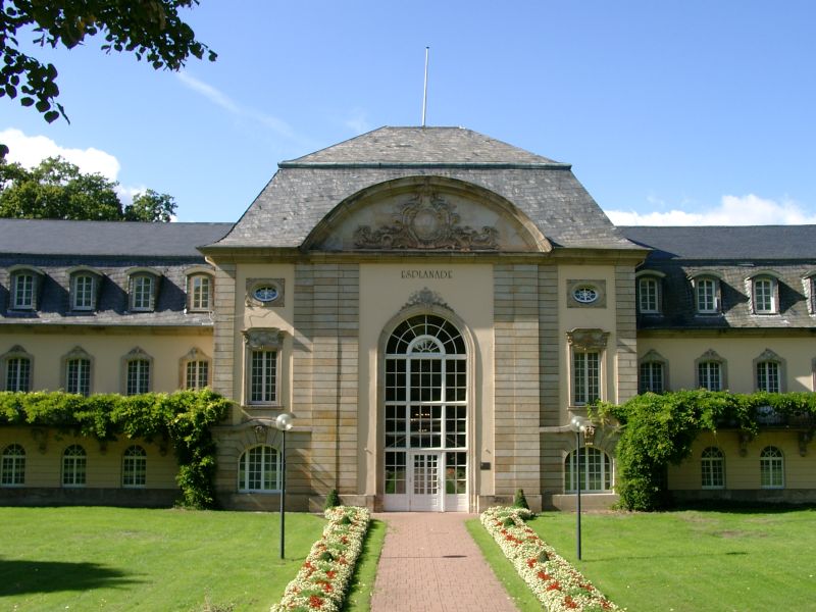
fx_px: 825
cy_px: 306
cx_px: 408
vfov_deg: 40.7
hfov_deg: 52.6
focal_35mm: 35
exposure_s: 1/438
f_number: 4
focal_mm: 7.39
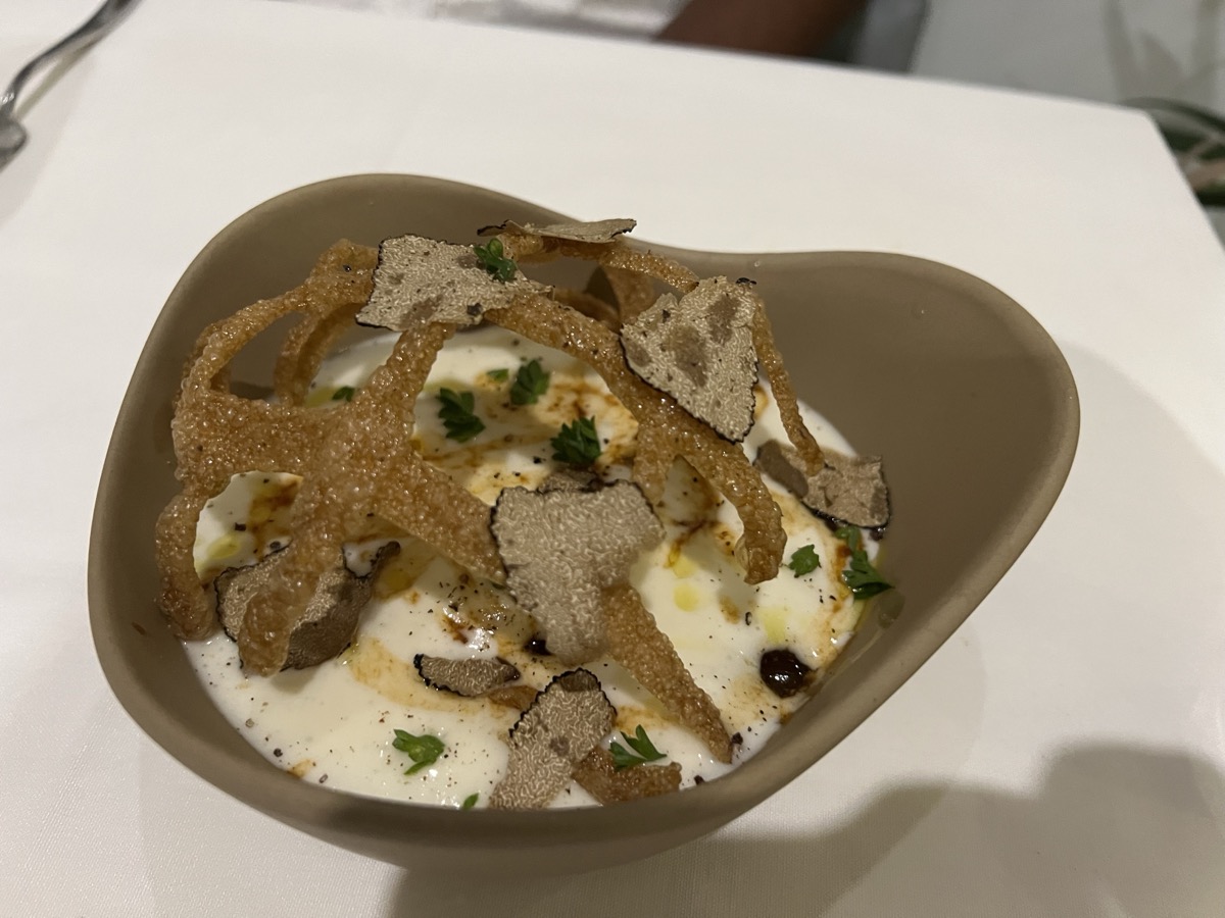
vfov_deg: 53.1
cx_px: 612
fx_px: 920
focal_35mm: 26
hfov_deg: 67.3
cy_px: 459
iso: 400
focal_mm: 5.7
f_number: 1.5
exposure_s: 1/50
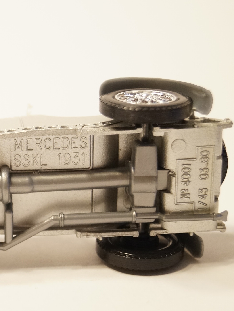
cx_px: -12
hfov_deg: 14.5
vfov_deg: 19.6
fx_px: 901
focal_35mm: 100
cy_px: 166
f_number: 5
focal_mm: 40
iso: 1000
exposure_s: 1/80
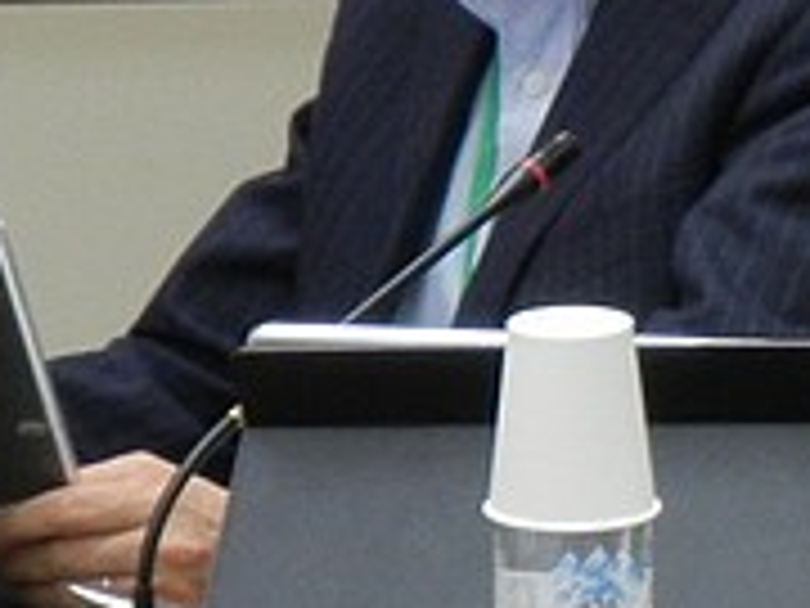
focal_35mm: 711
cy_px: 95
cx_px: 981
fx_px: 16637
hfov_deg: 2.8
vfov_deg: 2.1
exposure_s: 1/7.6
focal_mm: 41.2
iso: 400
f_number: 4.8
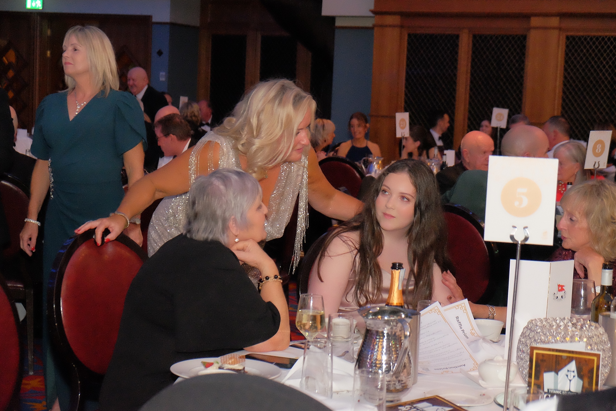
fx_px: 1198
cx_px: 311
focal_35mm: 70
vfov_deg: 19.5
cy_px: 206
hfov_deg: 28.8
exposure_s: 1/125
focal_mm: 46.3
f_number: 4.5
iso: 6400
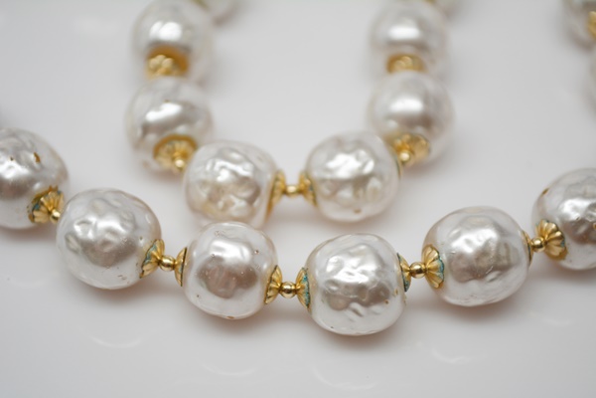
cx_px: 298
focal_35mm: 82
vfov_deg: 16.6
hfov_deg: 24.6
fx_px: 1366
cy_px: 199
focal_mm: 55
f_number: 5.6
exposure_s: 1/80
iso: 400
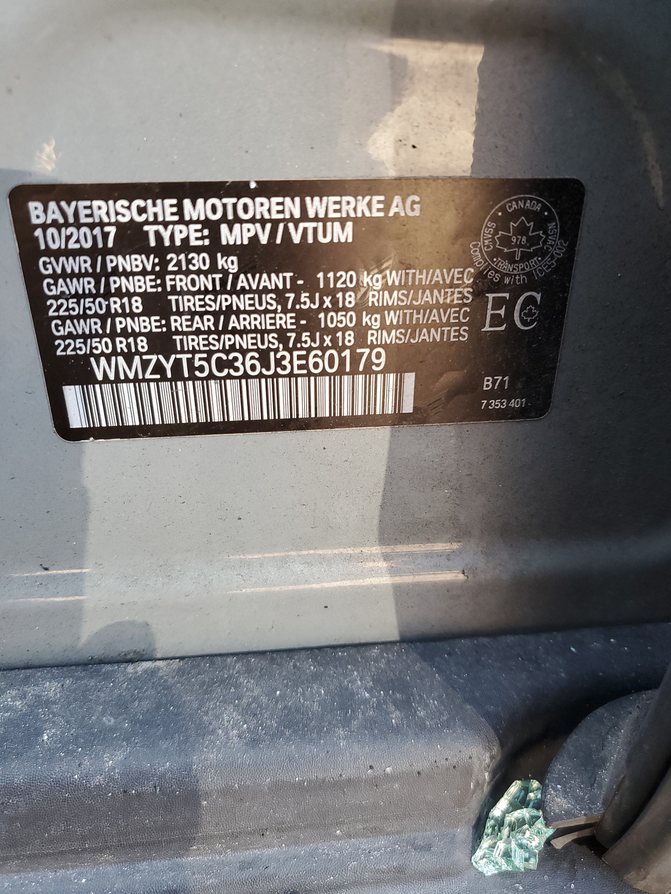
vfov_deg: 67.3
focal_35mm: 26
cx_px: 336
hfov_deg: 53.1
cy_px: 447
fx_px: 672
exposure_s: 1/120
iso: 89
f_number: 1.5
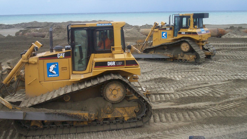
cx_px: 107
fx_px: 308
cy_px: 62
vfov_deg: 25.4
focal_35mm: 47
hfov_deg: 43.6
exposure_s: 1/225
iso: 100
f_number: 4.5
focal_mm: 5.9
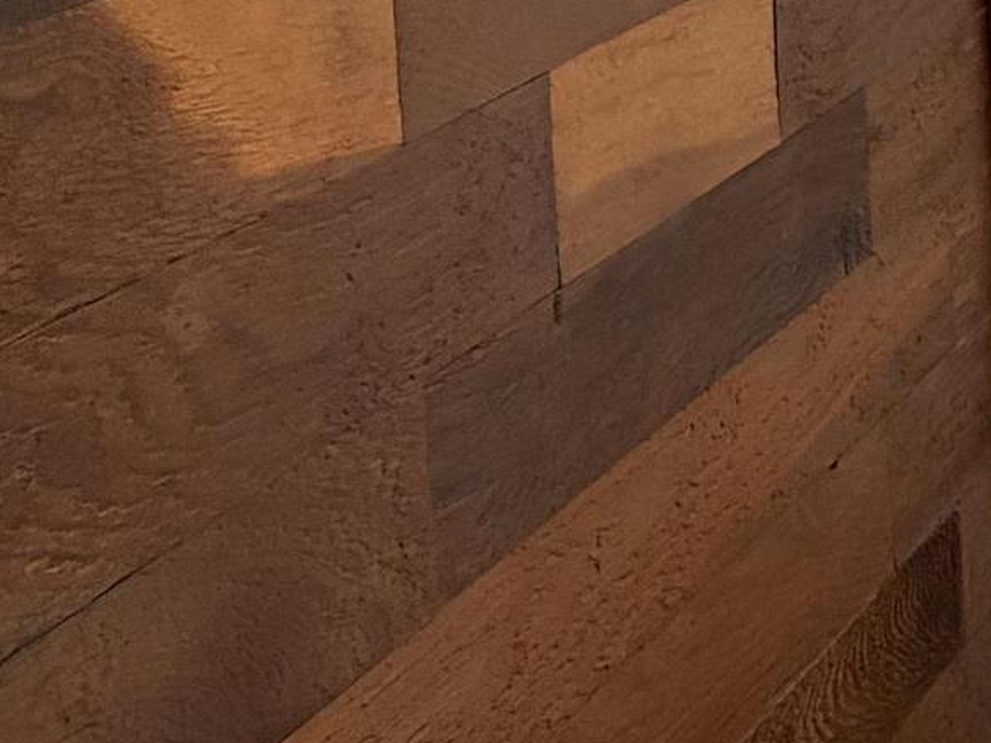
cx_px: 1968
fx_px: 3950
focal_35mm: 138
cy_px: 440
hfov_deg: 12.6
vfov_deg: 10.7
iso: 500
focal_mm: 5.96
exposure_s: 1/40
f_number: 1.6
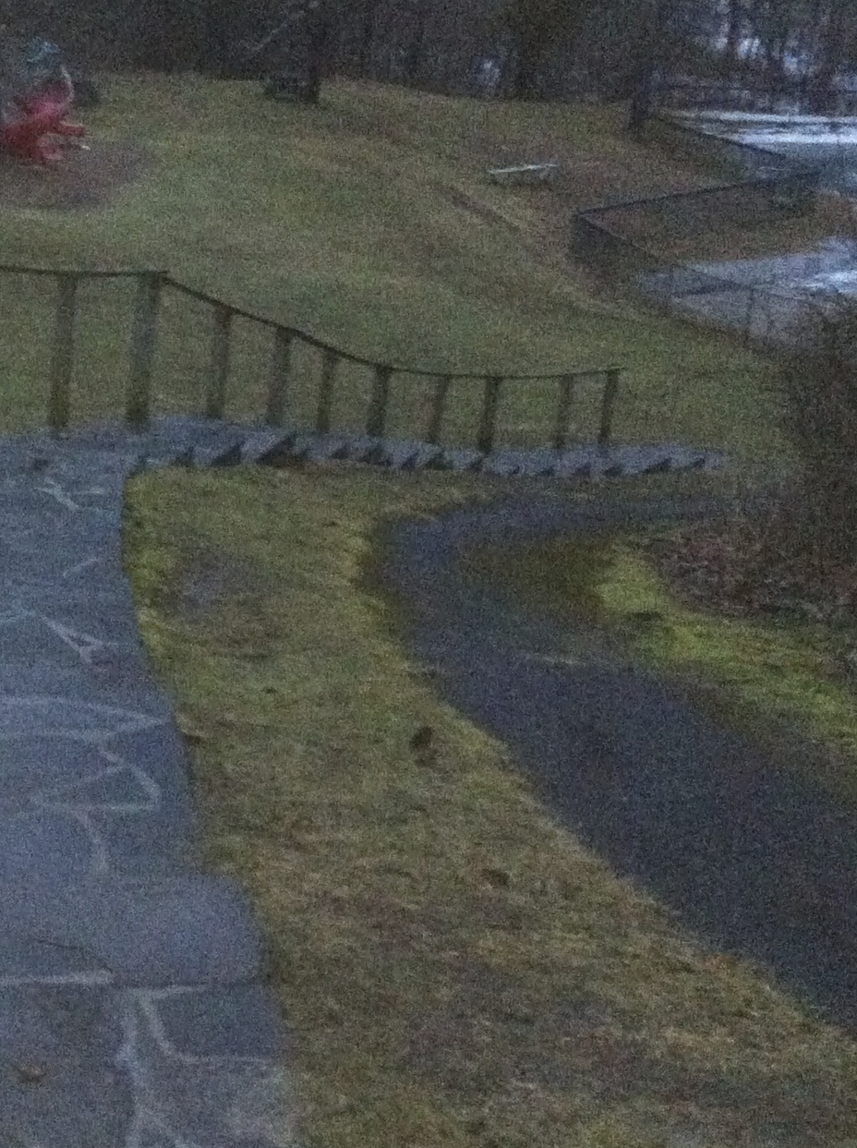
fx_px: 2417
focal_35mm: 73
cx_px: 62
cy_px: 603
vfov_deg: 26.7
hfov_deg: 19.7
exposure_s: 1/15
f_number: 2.8
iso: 1000
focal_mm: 3.85
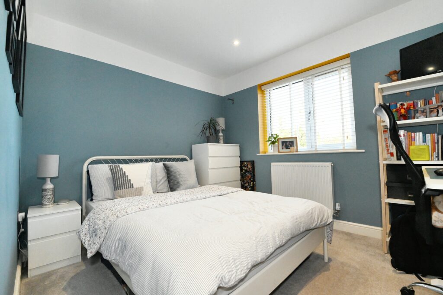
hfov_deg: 100.4
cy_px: 148
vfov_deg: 77.2
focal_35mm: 15
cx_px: 222
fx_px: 184
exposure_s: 1/200
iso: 6400
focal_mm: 15
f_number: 10
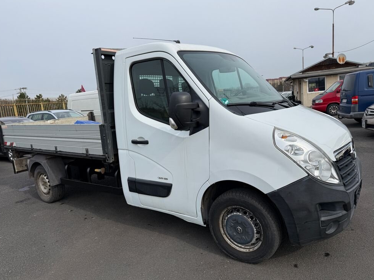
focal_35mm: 25
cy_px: 142
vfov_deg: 54.9
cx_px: 183
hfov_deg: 69.4
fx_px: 270
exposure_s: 1/5714
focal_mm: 6.76
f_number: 1.78
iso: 80
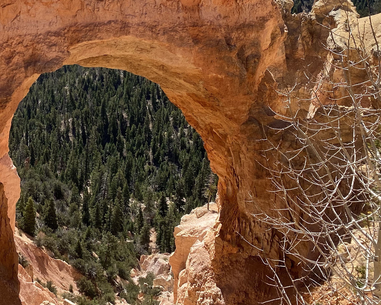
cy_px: -15
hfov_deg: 28.3
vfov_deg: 23.7
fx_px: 688
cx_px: -31
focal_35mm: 61
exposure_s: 1/2890
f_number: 1.8
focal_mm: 4.25
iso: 32
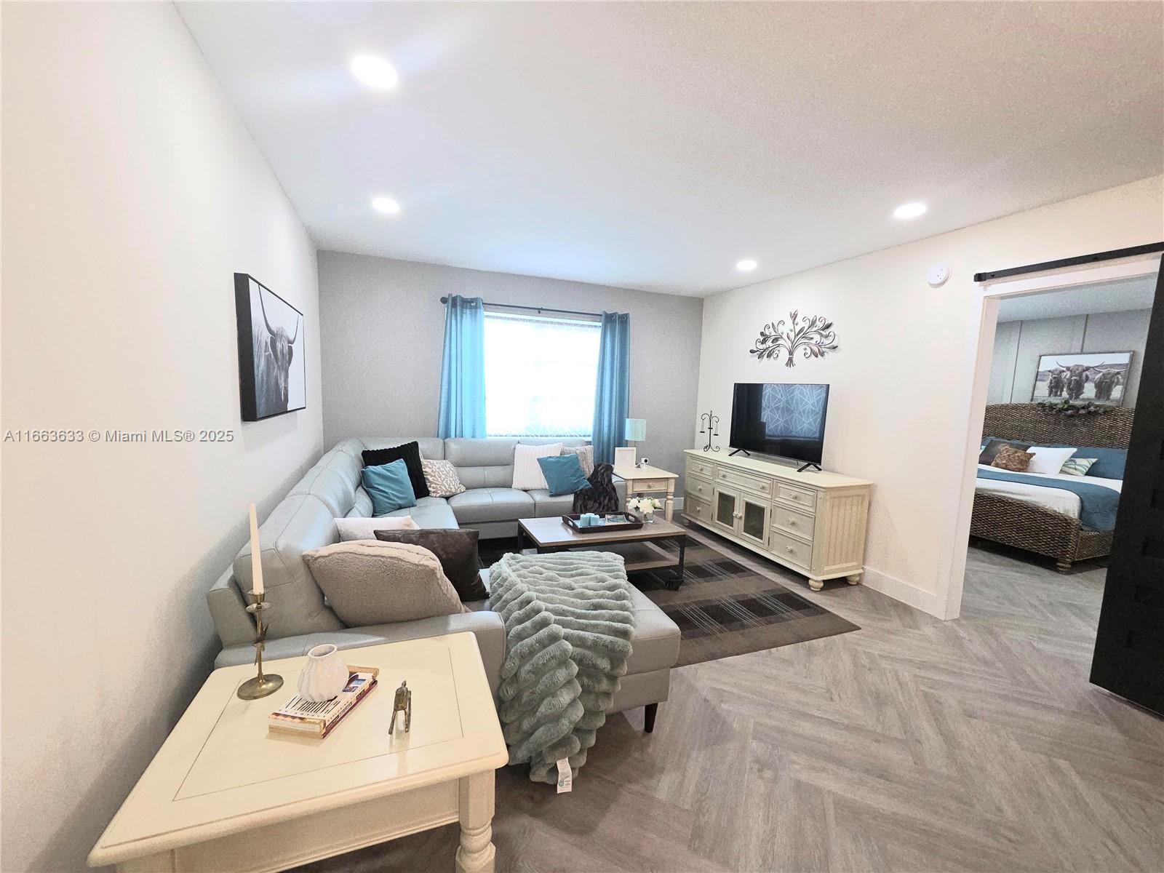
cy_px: 436
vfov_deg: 89.9
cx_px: 582
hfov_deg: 106.2
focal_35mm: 13
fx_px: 437
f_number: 2.2
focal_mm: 2.2
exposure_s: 1/60.2
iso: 125
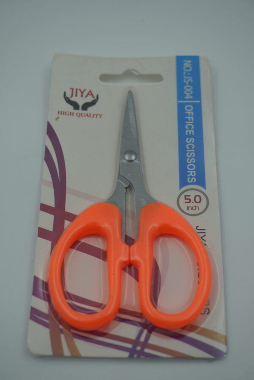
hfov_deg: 22.6
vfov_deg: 33.4
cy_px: 190
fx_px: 635
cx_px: 127
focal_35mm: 60
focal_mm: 40
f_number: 5.6
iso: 100
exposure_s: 1/250
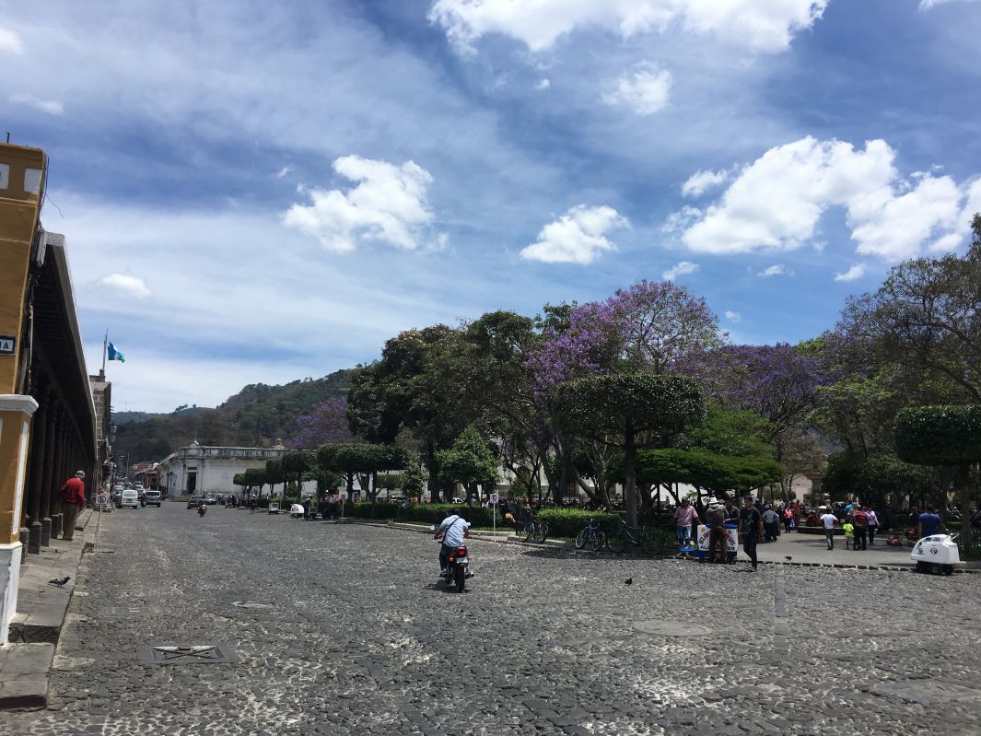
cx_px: 490
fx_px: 822
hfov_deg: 61.7
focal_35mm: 29
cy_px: 368
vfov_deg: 48.2
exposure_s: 1/1789
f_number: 2.2
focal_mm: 4.15
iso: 25
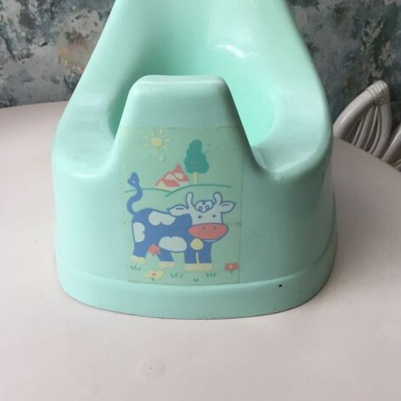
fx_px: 459
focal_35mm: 35
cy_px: 177
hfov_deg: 47.2
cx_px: 197
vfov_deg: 47.1
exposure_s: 1/30
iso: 32
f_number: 2.2
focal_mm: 4.15
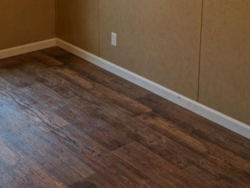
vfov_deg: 22.6
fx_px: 456
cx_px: 117
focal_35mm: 63
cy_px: 9
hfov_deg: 30.7
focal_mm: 6.9
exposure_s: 1/155
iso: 22
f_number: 1.68
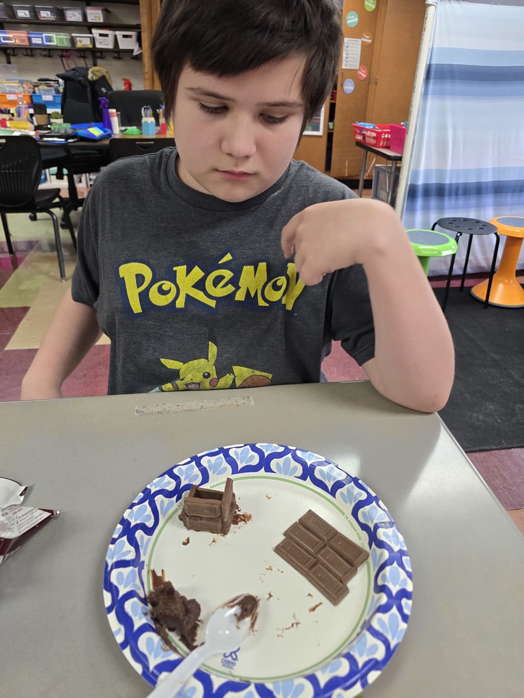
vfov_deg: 73.9
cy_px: 349
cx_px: 262
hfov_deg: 58.9
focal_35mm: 23
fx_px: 464
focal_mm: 6.3
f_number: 1.7
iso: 400
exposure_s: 1/120
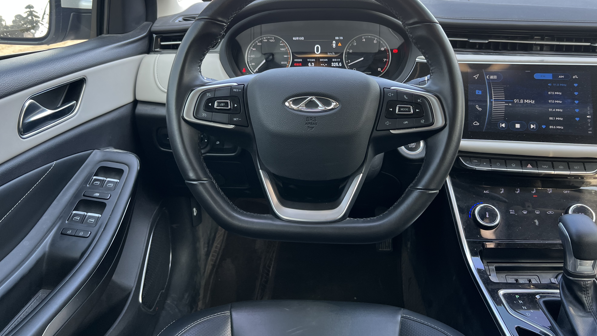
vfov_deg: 39.8
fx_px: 459
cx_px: 300
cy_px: 117
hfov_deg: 66.1
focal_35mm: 29
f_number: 1.5
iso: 100
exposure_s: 1/121
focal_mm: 5.7
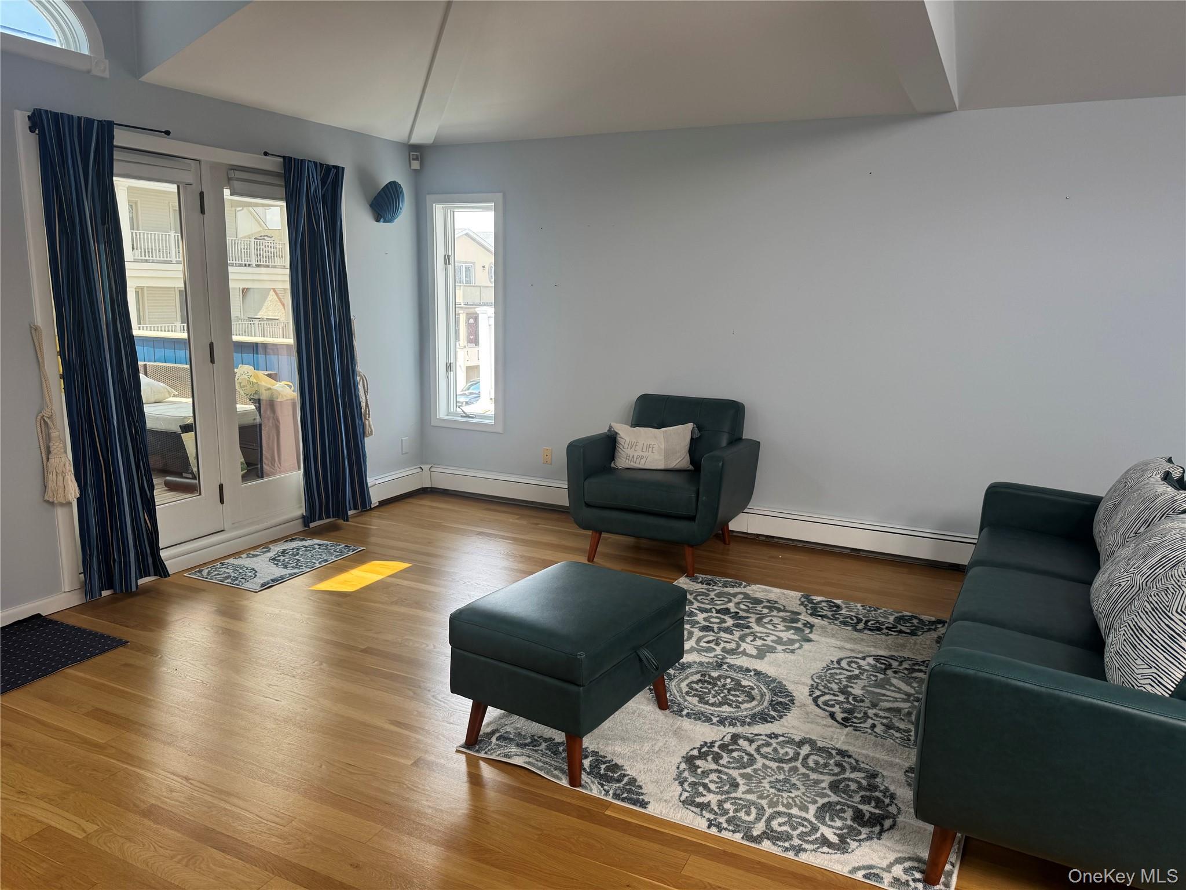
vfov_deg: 56.8
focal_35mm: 24
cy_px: 445
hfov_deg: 71.6
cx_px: 593
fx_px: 822
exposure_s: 1/121
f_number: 1.78
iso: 64
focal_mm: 6.76
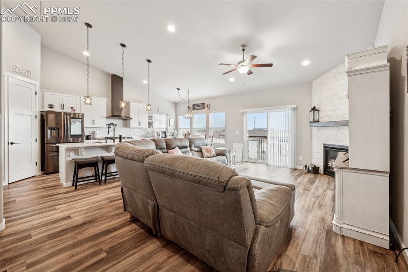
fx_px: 170
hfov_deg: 100.4
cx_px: 204
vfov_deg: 77.3
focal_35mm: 15
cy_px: 136
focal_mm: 15
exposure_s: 1/15
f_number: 11
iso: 800
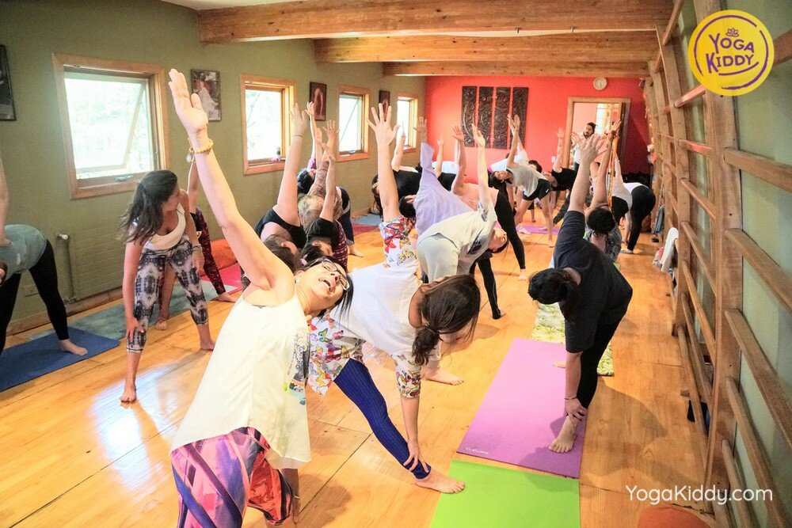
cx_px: 396
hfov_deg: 73.7
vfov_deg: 53.1
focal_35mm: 24
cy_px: 264
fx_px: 528
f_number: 4
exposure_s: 1/160
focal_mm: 16
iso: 5000
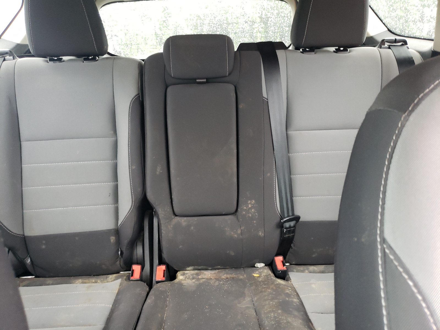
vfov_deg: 53.1
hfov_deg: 67.3
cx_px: 220
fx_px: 330
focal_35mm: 26
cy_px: 165
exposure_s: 1/40
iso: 245
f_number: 1.5
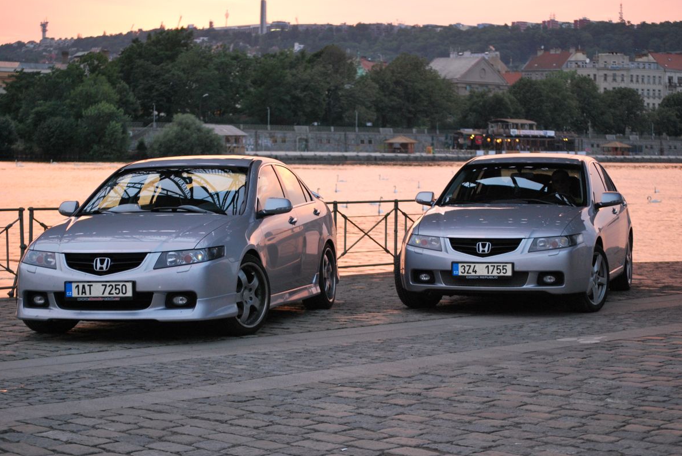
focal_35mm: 84
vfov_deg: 16.4
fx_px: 1583
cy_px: 227
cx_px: 342
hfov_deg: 24.3
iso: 640
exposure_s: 1/60
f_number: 4
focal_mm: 55
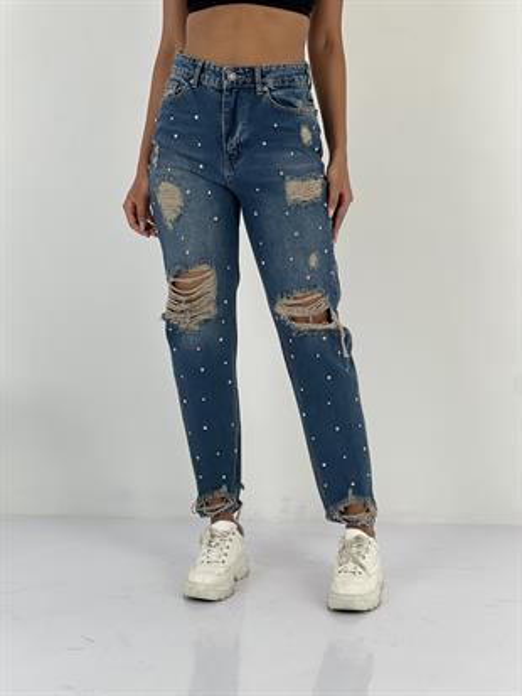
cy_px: 348
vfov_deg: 25.3
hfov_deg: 19.1
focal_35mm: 77
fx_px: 1547
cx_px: 261
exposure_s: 1/100
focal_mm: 9
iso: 32
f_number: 2.8
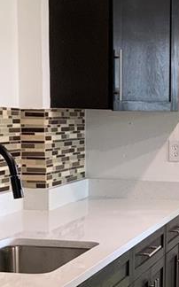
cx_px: 200
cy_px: 230
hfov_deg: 11.3
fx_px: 891
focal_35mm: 114
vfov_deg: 18.1
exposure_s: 1/60
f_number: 1.8
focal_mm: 3
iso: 80
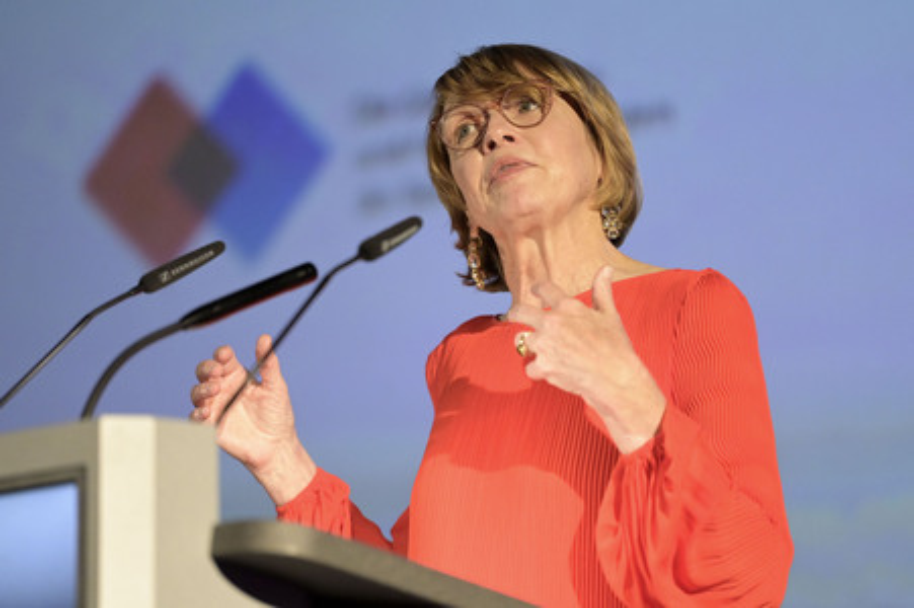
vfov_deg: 6.9
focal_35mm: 200
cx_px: 457
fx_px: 5074
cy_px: 304
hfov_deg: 10.3
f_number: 2.8
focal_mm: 200
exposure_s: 1/500
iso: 8000
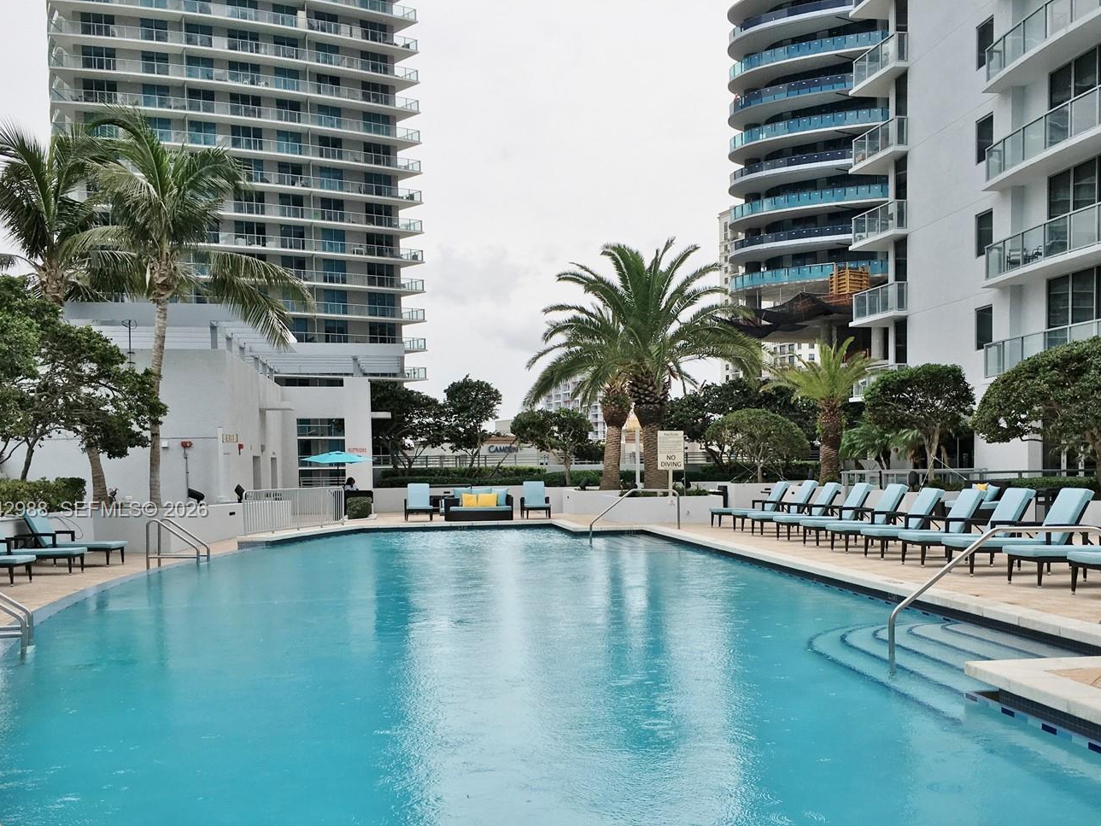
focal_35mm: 36
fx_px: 1145
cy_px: 511
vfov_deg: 39.4
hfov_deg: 51.2
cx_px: 625
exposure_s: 1/836
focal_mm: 4.15
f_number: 2.2
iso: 25
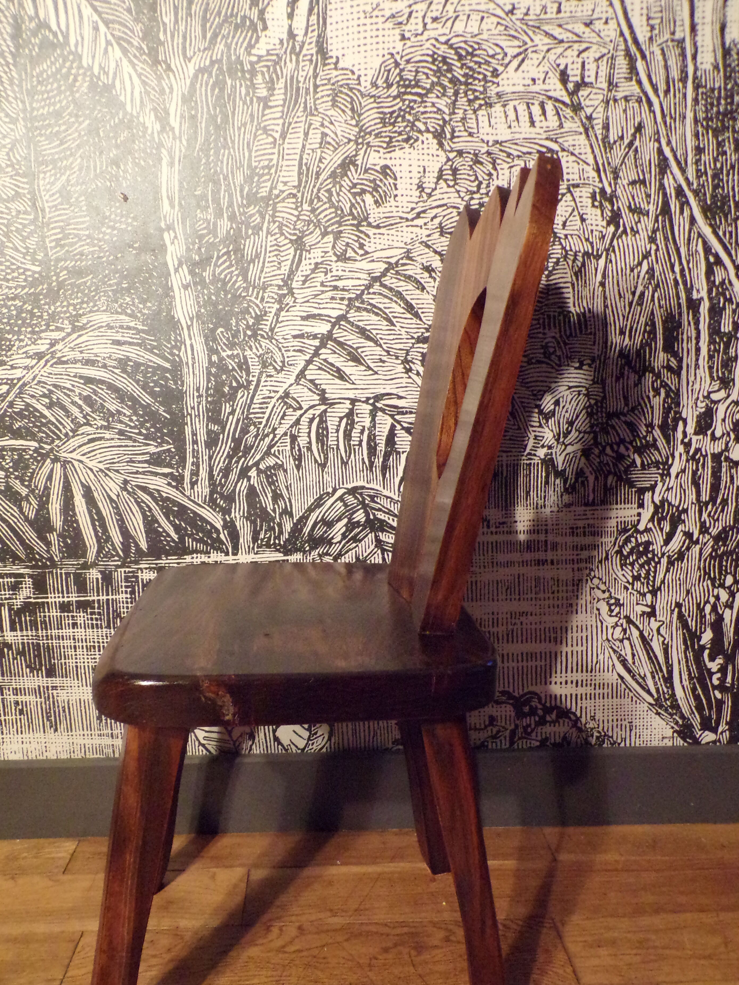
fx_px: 854
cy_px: 559
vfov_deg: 59.7
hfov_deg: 46.7
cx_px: 332
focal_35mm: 30
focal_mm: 4.3
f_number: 3
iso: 752
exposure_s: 1/17
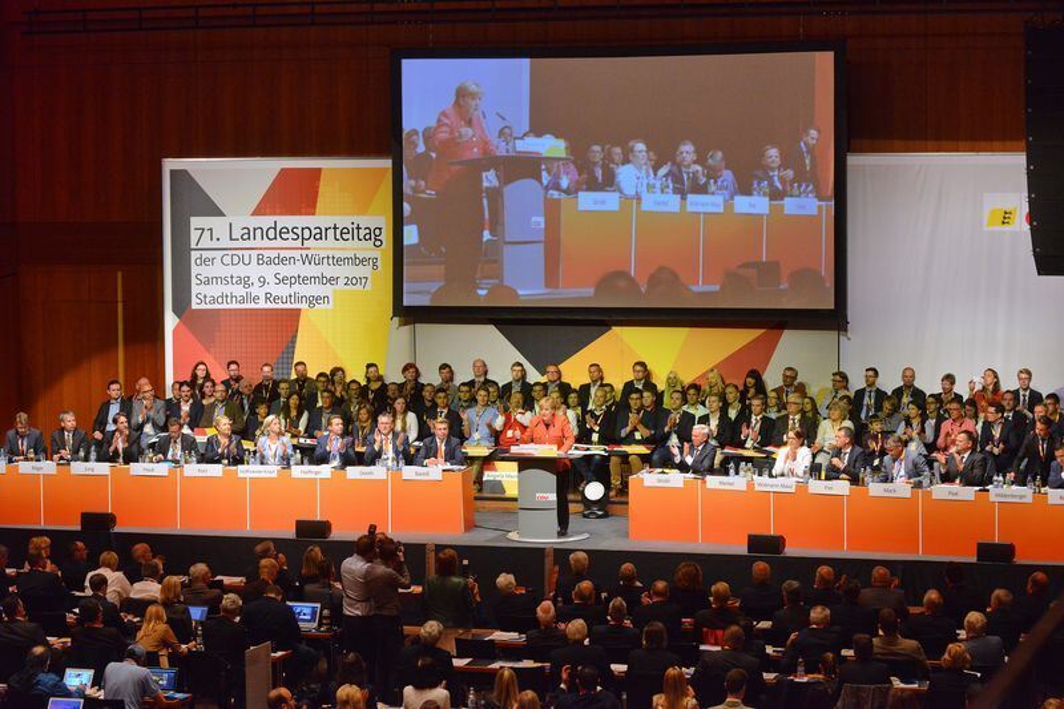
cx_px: 532
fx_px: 2807
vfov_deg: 14.4
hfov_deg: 21.5
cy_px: 354
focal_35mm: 95
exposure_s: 1/160
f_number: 6.3
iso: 4000
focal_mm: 95
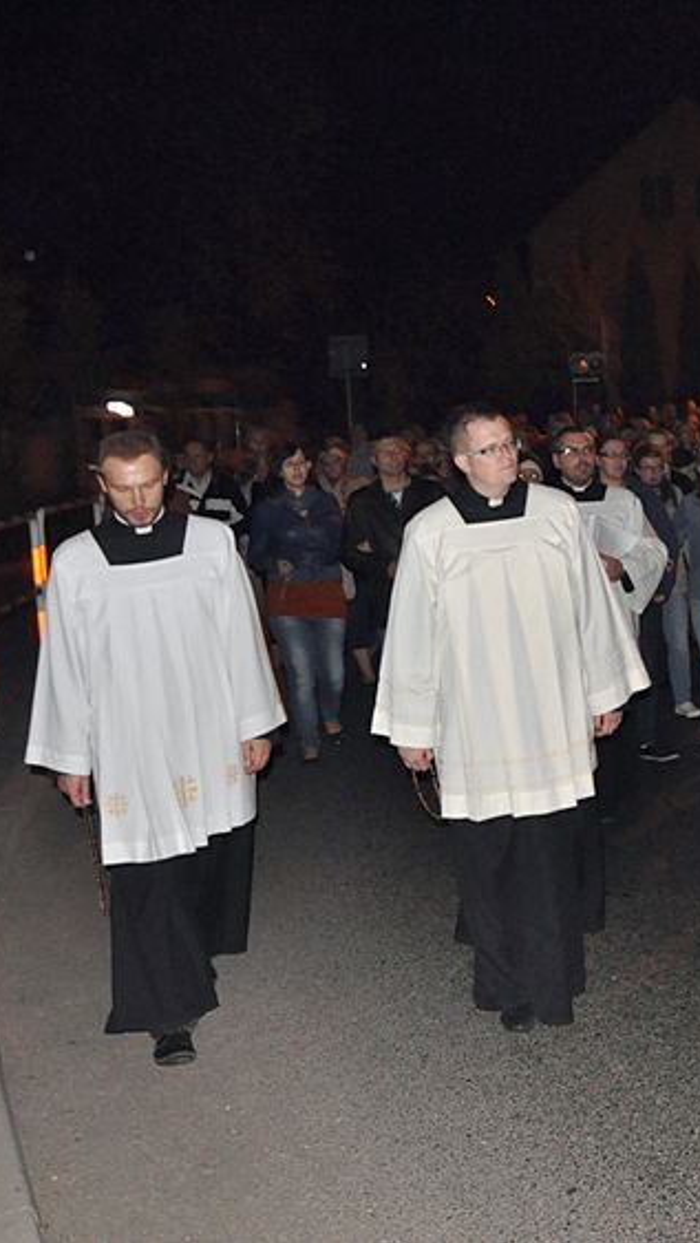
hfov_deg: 22.4
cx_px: 819
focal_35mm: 50
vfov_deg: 41.5
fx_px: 1642
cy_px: 622
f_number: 5
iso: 2000
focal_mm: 21
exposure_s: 1/60
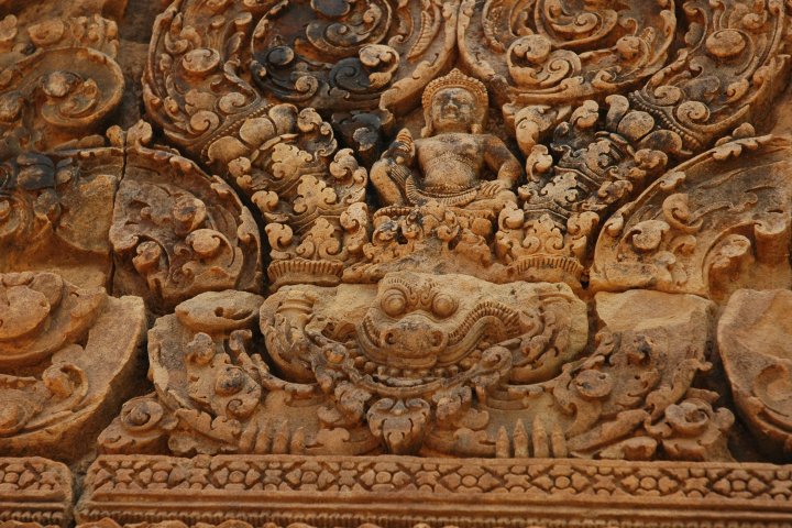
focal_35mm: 90
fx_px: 1980
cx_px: 396
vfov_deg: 15.2
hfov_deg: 22.6
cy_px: 264
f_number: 6.3
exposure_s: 1/160
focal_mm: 60
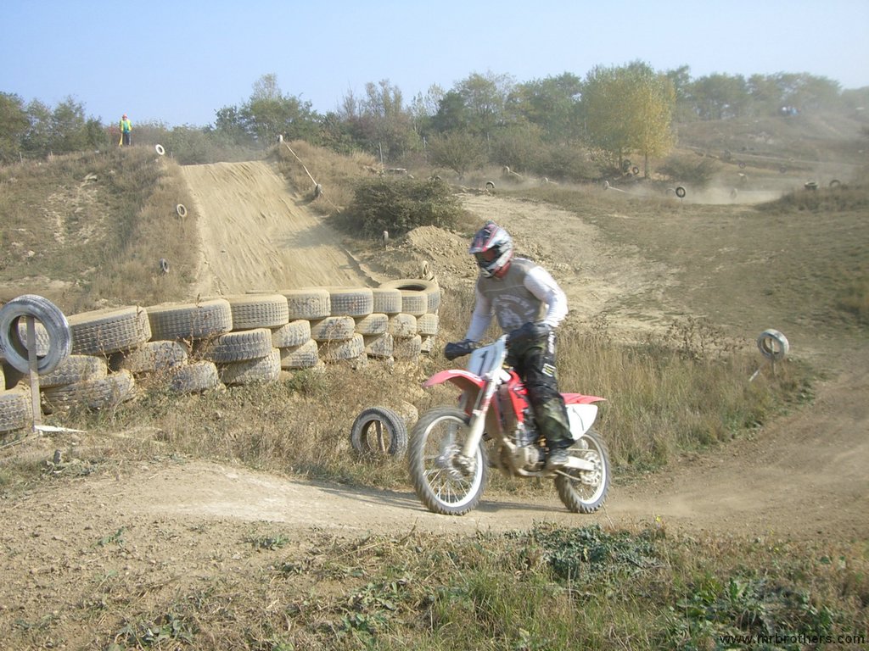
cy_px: 326
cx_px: 434
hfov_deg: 49.0
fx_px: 954
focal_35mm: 38
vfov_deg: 37.7
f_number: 4.3
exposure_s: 1/400
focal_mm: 6.2
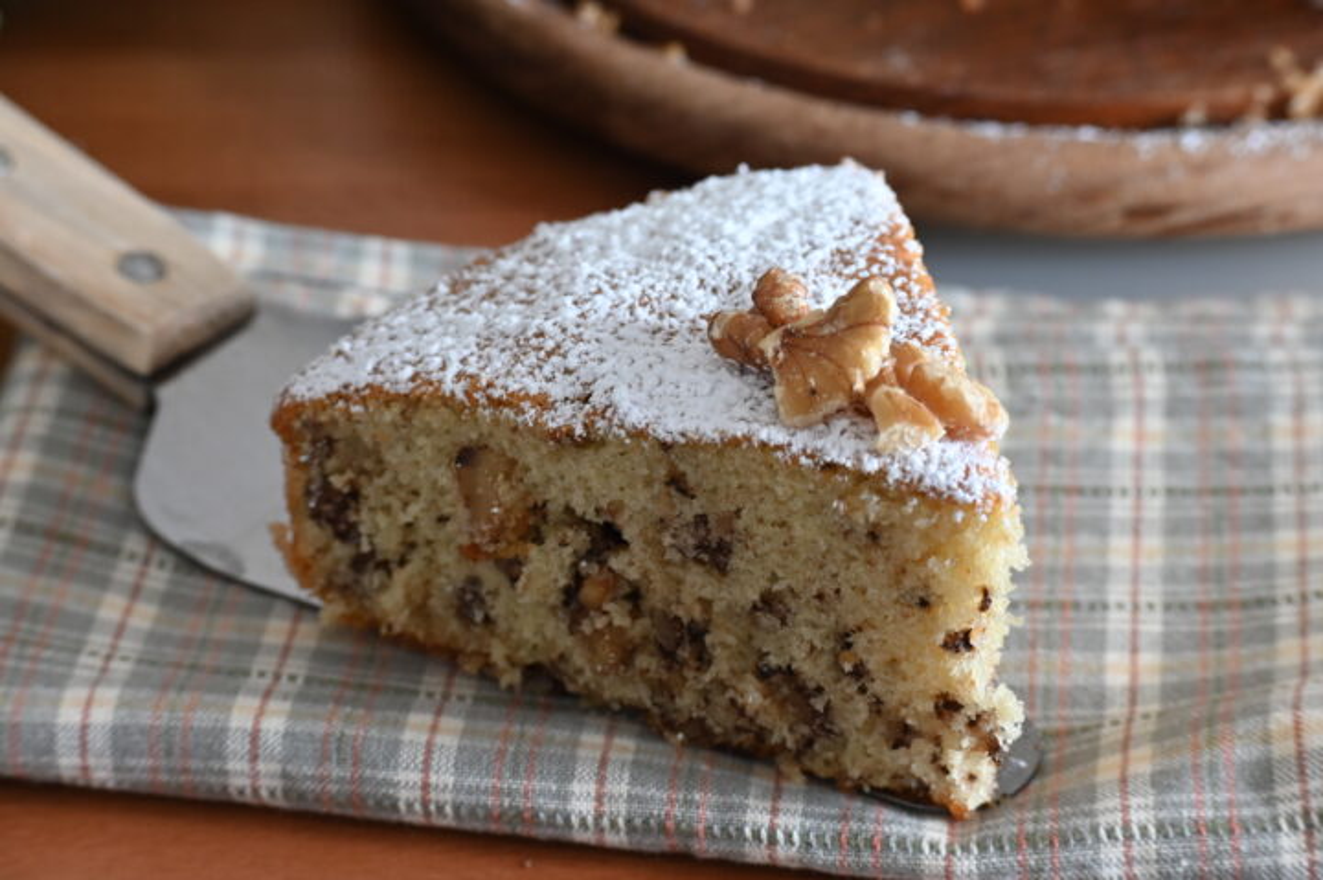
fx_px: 4333
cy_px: 440
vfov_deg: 11.6
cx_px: 662
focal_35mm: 118
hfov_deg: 17.4
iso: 640
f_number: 8
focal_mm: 79
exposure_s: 1/10
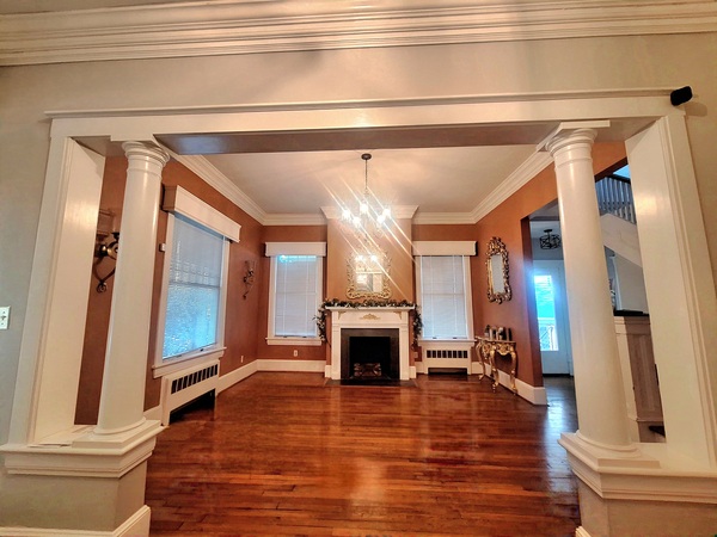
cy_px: 268
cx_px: 358
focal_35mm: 13
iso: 250
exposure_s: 1/24
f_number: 2.2
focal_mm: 1.74
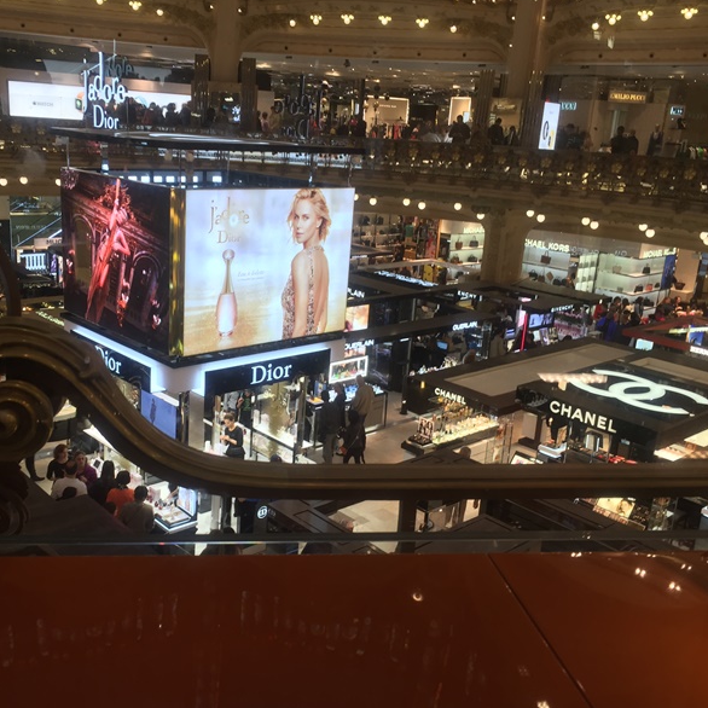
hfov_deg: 47.1
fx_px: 810
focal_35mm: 35
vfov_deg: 47.2
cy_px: 359
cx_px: 307
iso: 40
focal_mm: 4.15
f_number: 2.2
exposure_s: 1/50
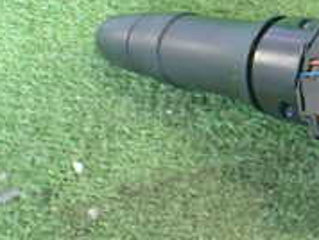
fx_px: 932
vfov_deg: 14.6
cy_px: 70
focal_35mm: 101
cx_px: 529
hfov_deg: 16.9
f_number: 2.3
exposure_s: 1/40
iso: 800
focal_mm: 5.4
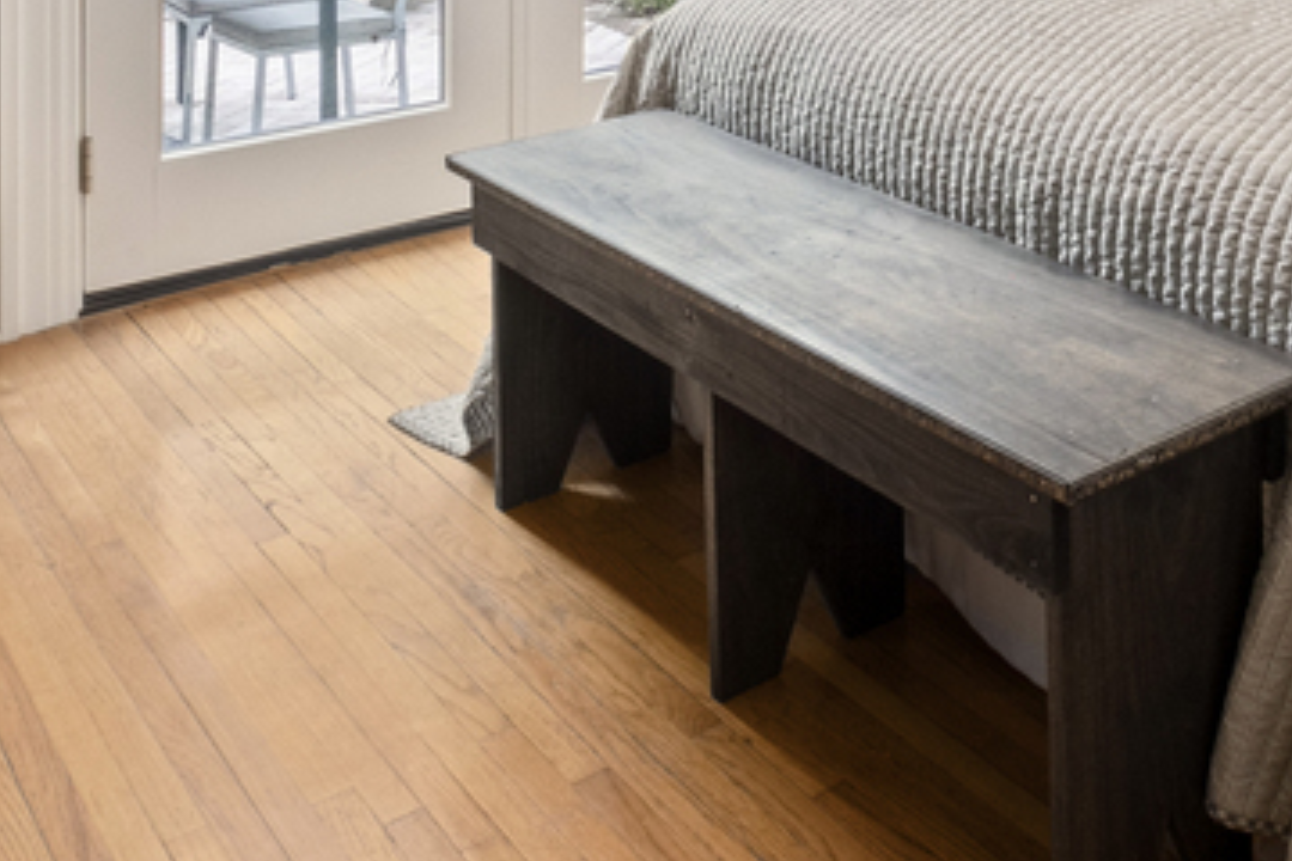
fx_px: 1615
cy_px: -334
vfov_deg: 24.8
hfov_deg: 40.3
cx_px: 1163
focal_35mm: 45
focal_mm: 10
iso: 400
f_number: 9
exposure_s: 1/2
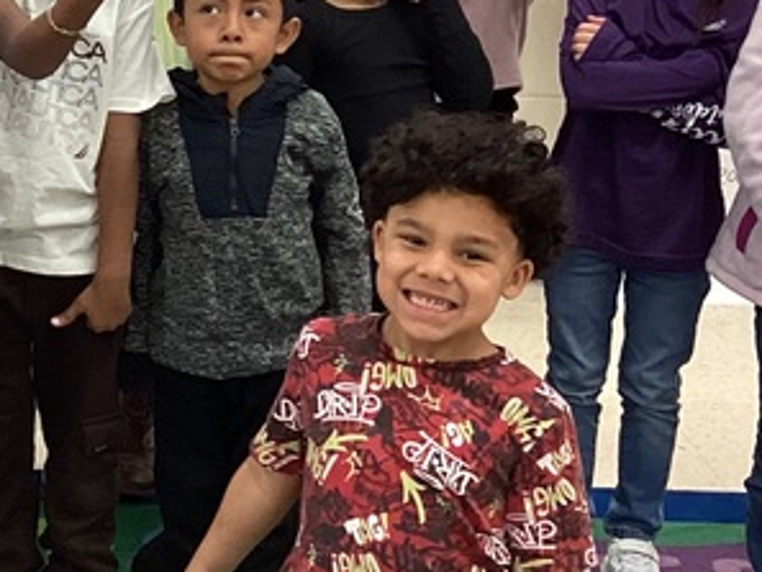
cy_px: 67
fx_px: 2356
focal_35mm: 107
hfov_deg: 17.6
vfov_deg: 13.7
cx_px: -136
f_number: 2.4
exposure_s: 1/60
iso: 125
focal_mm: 3.3
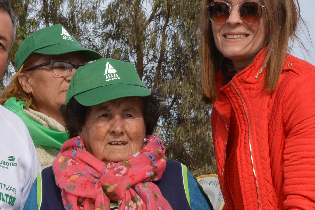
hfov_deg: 11.7
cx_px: 87
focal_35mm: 175
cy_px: 123
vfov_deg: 7.9
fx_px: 1532
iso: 400
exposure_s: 1/200
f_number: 18
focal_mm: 50
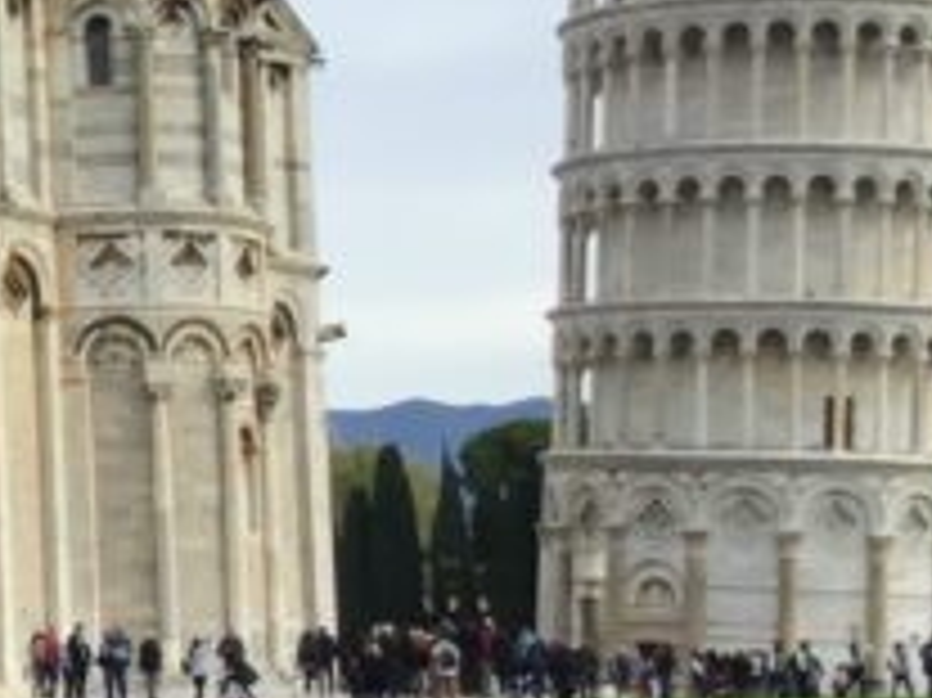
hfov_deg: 15.6
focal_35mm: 115
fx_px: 3094
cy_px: 464
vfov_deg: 12.8
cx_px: -518
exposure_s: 1/741
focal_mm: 3.3
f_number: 2.4
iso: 25
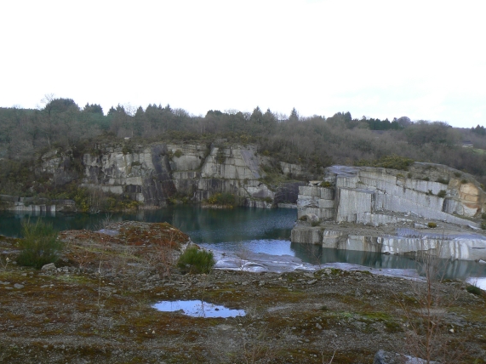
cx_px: 223
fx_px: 604
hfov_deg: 43.8
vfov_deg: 33.6
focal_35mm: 43
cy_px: 202
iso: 80
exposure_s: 1/160
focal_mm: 6
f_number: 5.6
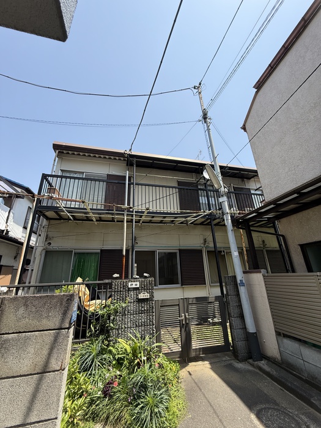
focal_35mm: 14
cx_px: 160
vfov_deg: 102.1
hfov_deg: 85.7
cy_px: 214
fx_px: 173
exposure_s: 1/734
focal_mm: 2.22
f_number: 2.2
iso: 64
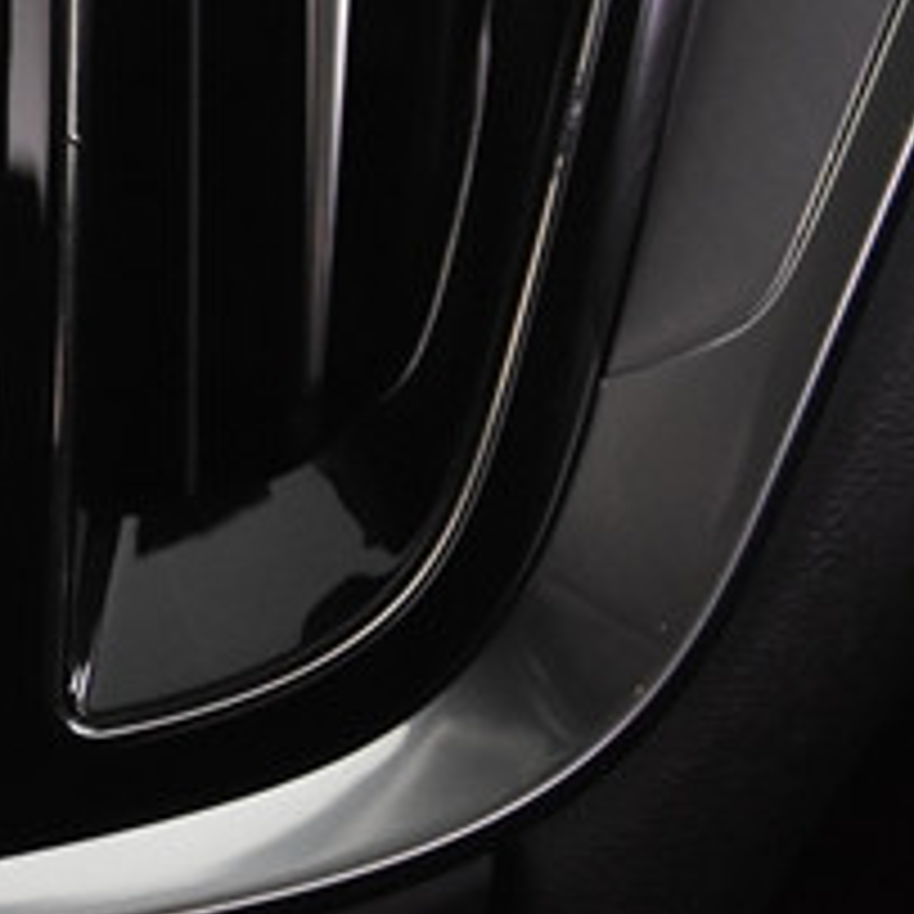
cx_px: -815
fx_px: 6542
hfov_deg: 7.7
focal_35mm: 219
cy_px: -525
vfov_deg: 7.8
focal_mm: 34
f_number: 3.3
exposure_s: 1/50
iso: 2200
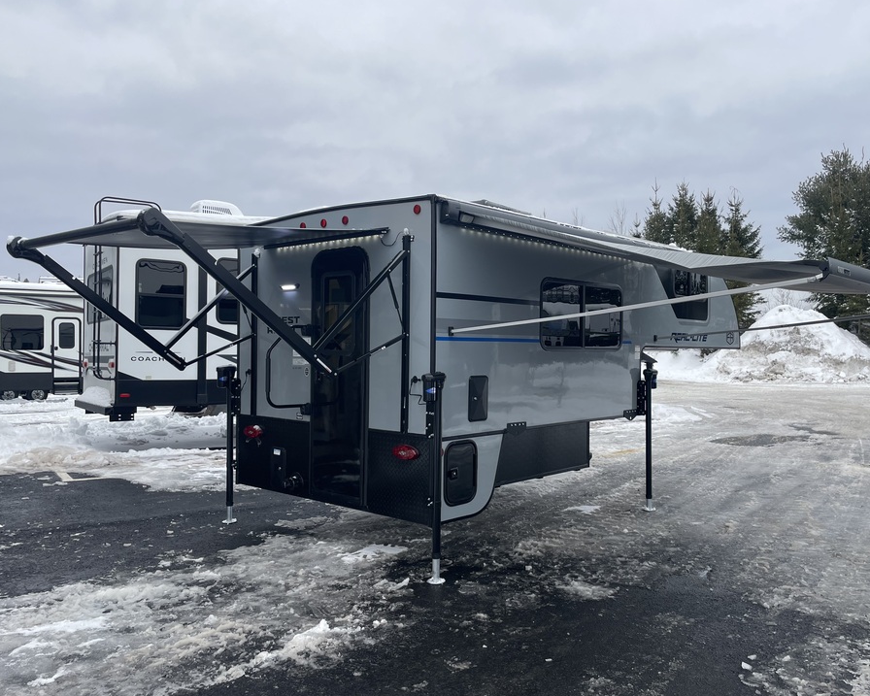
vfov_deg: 50.0
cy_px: 362
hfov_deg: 60.2
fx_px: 747
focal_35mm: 29
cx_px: 489
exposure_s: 1/126
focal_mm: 4.2
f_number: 1.6
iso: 32
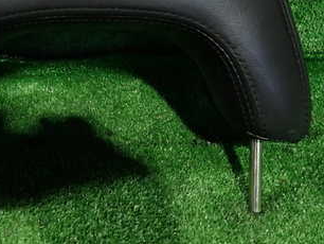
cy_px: 42
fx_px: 459
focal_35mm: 49
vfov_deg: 28.9
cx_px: 84
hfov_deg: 38.0
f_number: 2
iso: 400
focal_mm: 4.5
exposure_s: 1/30
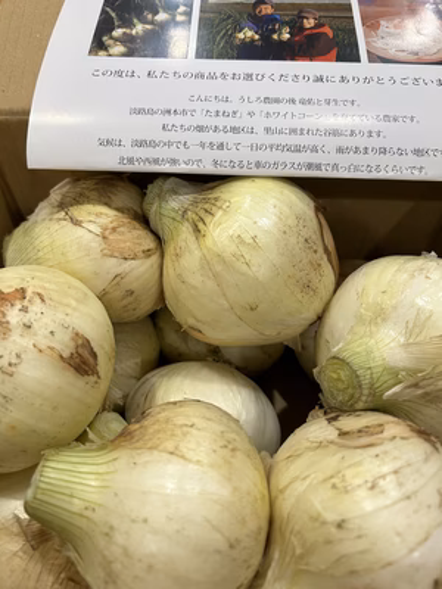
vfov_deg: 67.3
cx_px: 221
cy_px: 294
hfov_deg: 53.1
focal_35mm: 26
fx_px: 443
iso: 125
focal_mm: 5.7
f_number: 1.5
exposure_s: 1/120
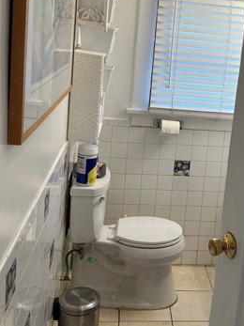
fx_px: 451
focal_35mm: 48
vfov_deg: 39.2
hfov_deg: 29.8
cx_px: 179
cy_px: 107
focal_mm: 5.7
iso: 32
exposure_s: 1/129
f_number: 1.5
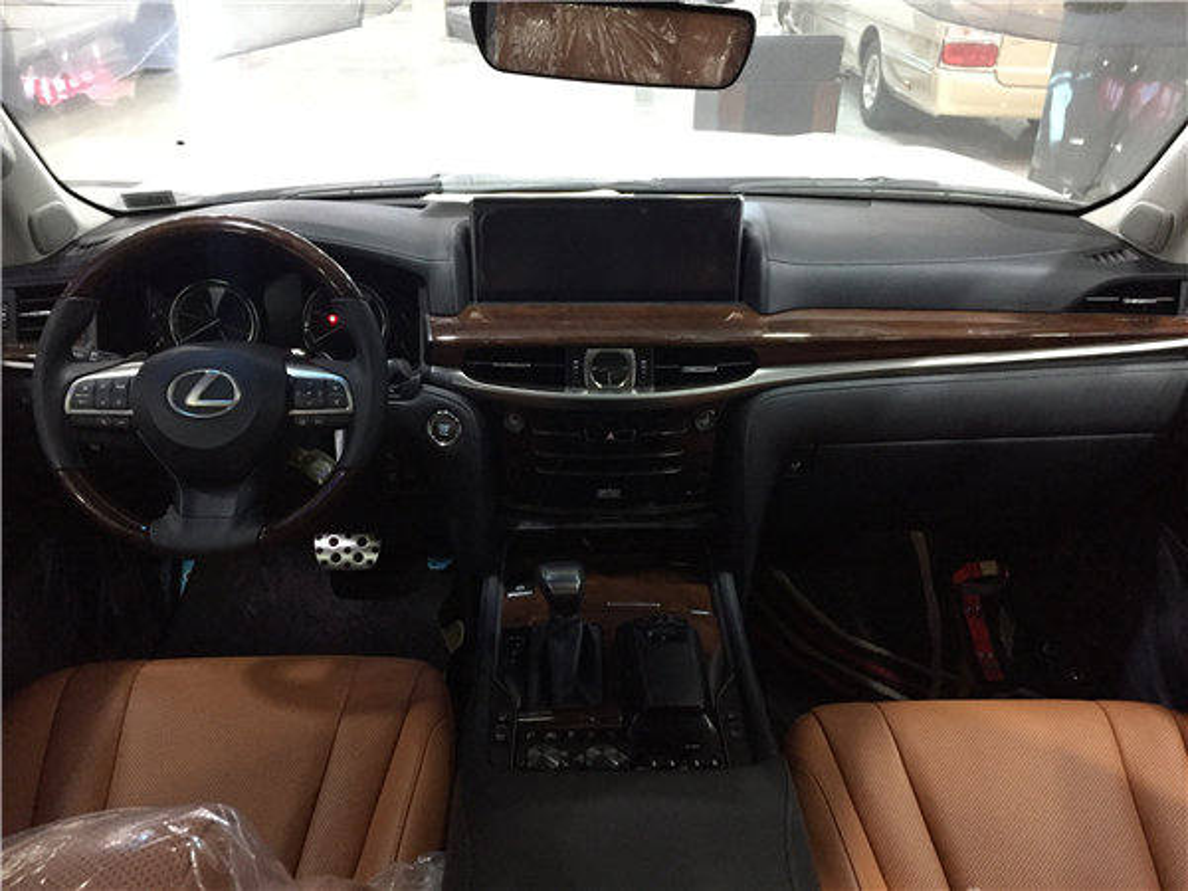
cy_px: 446
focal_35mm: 29
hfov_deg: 61.7
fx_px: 995
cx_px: 594
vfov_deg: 48.2
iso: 320
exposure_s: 1/17
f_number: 2.2
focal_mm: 4.15
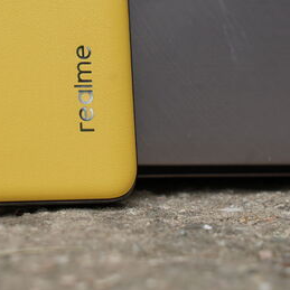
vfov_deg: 12.3
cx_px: 78
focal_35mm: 141
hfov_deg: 12.4
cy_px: 68
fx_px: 1336
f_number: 7.1
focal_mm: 70
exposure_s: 1/160
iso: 200
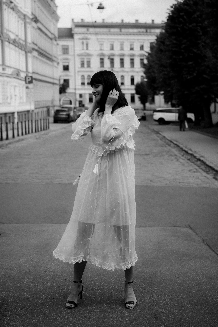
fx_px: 499
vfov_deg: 36.2
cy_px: 164
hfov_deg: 24.6
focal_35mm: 55
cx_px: 109
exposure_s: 1/800
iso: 400
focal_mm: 55
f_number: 3.5
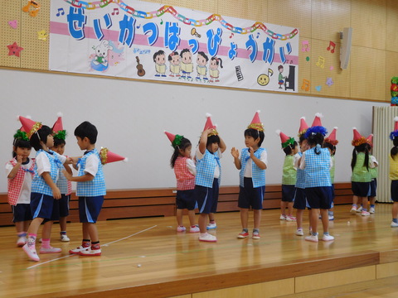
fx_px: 575
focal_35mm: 50
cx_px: 199
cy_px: 149
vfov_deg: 29.1
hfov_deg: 38.2
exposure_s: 1/30
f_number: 4.1
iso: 250
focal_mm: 8.9
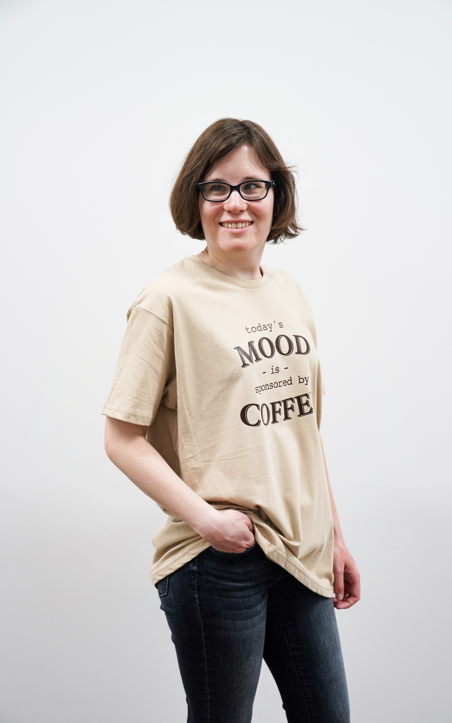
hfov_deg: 27.1
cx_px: 238
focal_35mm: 48
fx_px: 936
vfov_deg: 42.2
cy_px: 362
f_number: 4.5
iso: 250
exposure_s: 1/30
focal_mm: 31
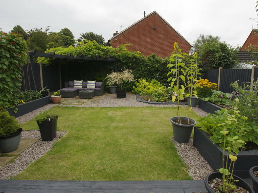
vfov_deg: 68.5
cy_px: 86
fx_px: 142
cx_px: 141
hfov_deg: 84.4
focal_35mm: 19
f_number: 8
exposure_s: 1/80
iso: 200
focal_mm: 10
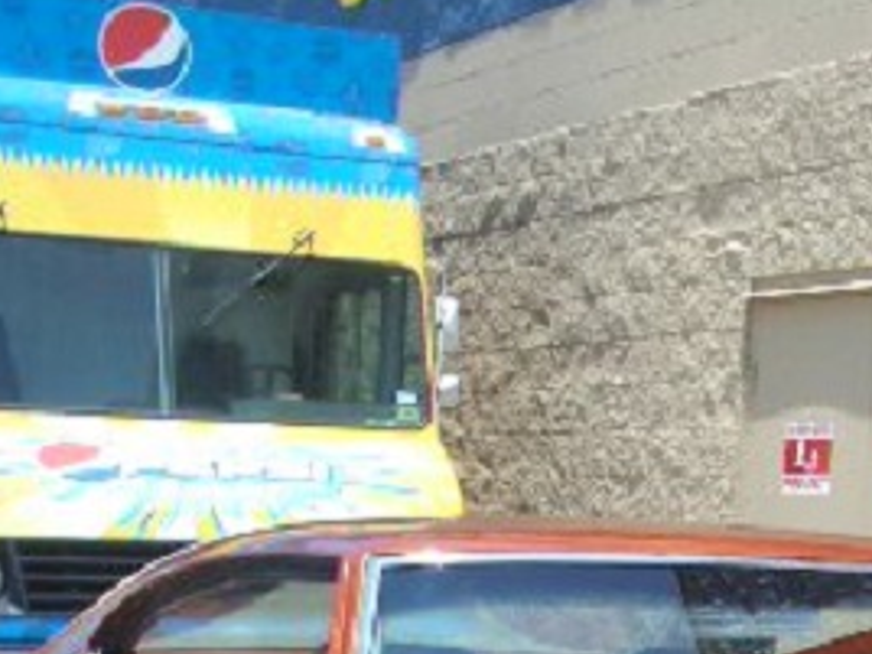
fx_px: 2544
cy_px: 934
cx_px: 1041
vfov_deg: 13.9
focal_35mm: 101
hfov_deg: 18.5
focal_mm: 5.8
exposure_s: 1/400
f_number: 4.3
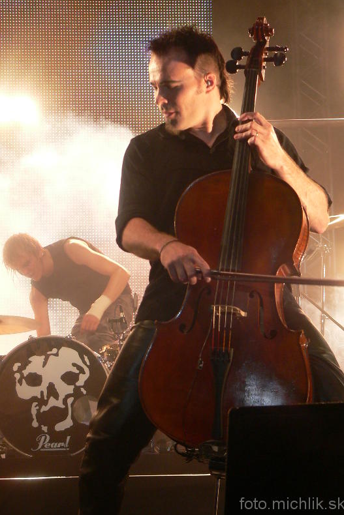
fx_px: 1433
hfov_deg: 13.7
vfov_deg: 20.4
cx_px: 153
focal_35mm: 100
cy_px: 257
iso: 200
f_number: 3.7
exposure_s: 1/125
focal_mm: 15.8
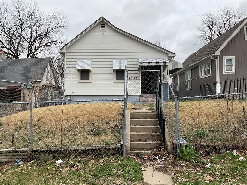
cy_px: 92
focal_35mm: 29
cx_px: 124
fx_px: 207
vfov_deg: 48.2
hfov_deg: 61.7
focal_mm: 3
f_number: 1.8
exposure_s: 1/1848
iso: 16
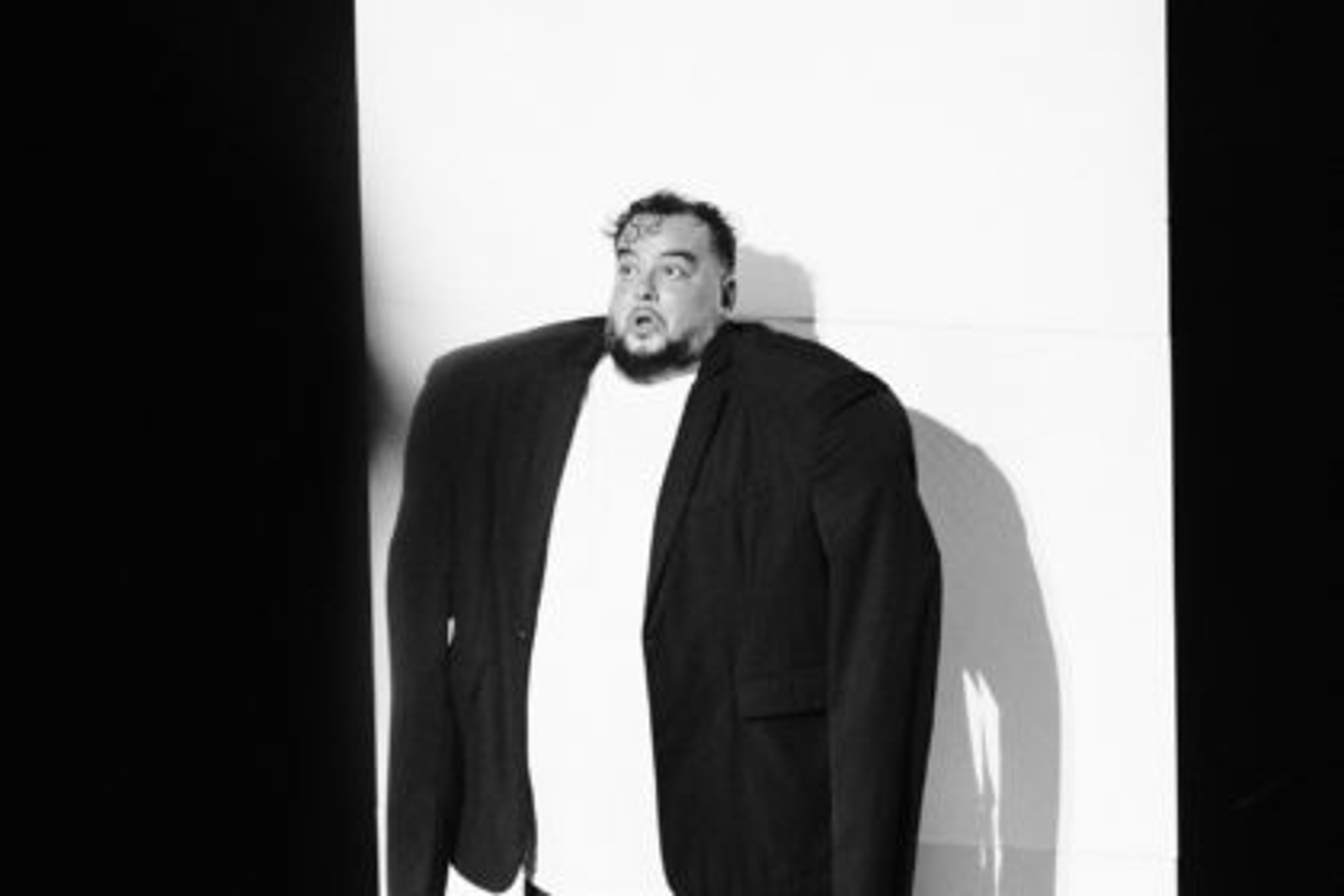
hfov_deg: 11.9
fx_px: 6458
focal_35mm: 173
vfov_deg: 7.9
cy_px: 448
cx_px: 672
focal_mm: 115
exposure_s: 1/60
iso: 4000
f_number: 4
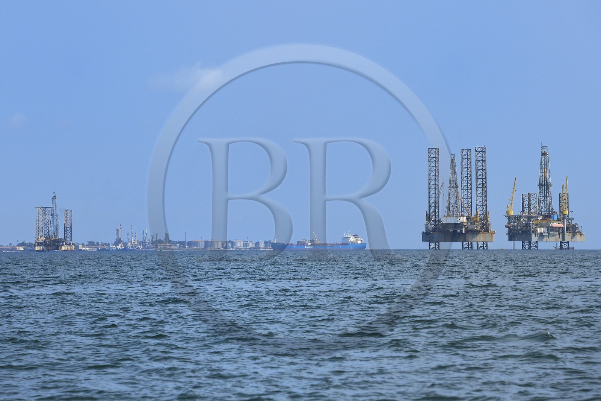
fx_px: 3004
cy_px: 200
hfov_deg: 11.4
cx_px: 300
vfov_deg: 7.6
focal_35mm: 180
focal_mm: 180
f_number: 8
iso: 400
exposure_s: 1/1600
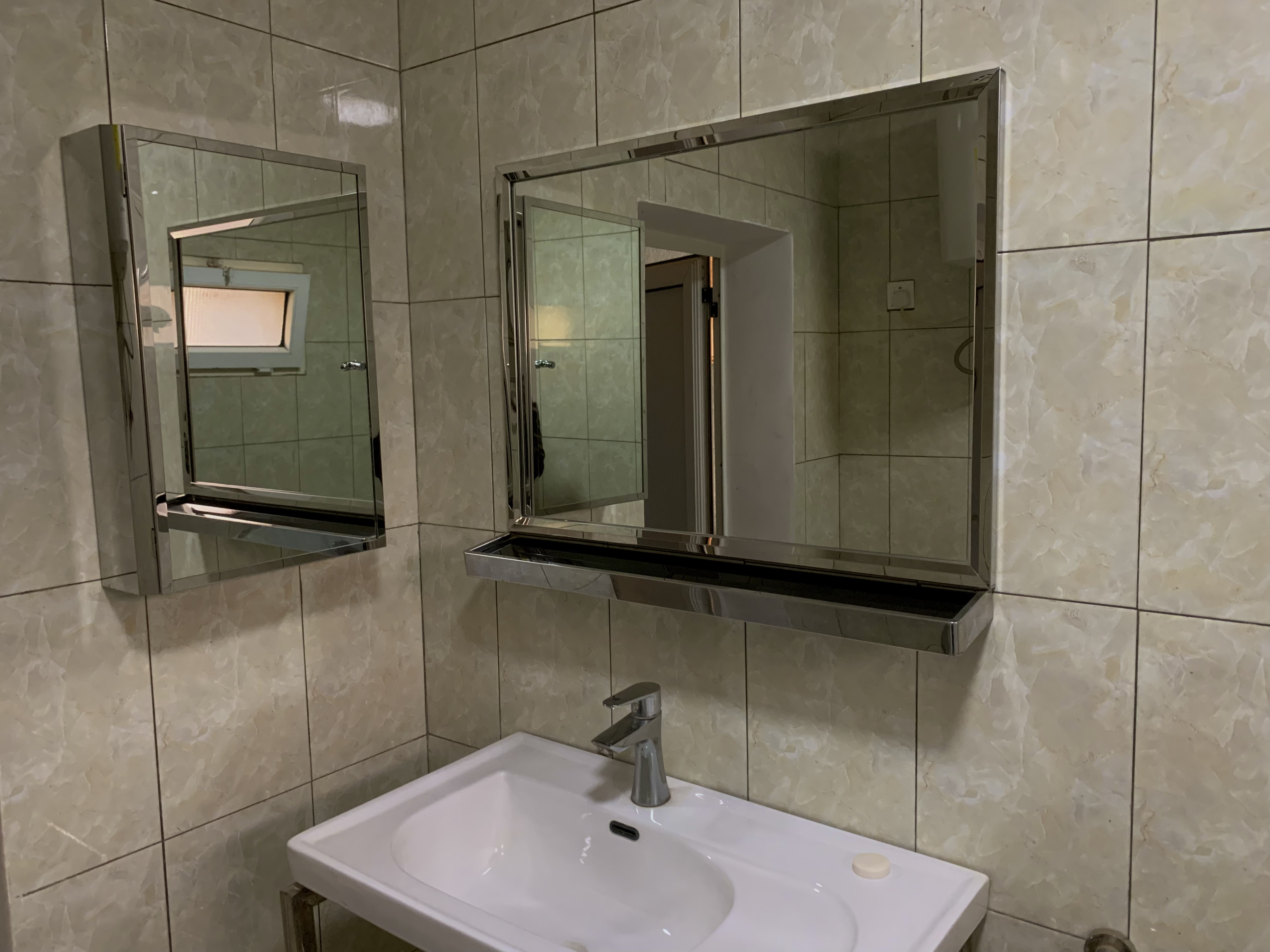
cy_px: 476
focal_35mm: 26
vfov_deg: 53.1
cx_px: 635
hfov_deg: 67.3
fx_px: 954
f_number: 1.8
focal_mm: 4.25
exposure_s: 1/40
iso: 400
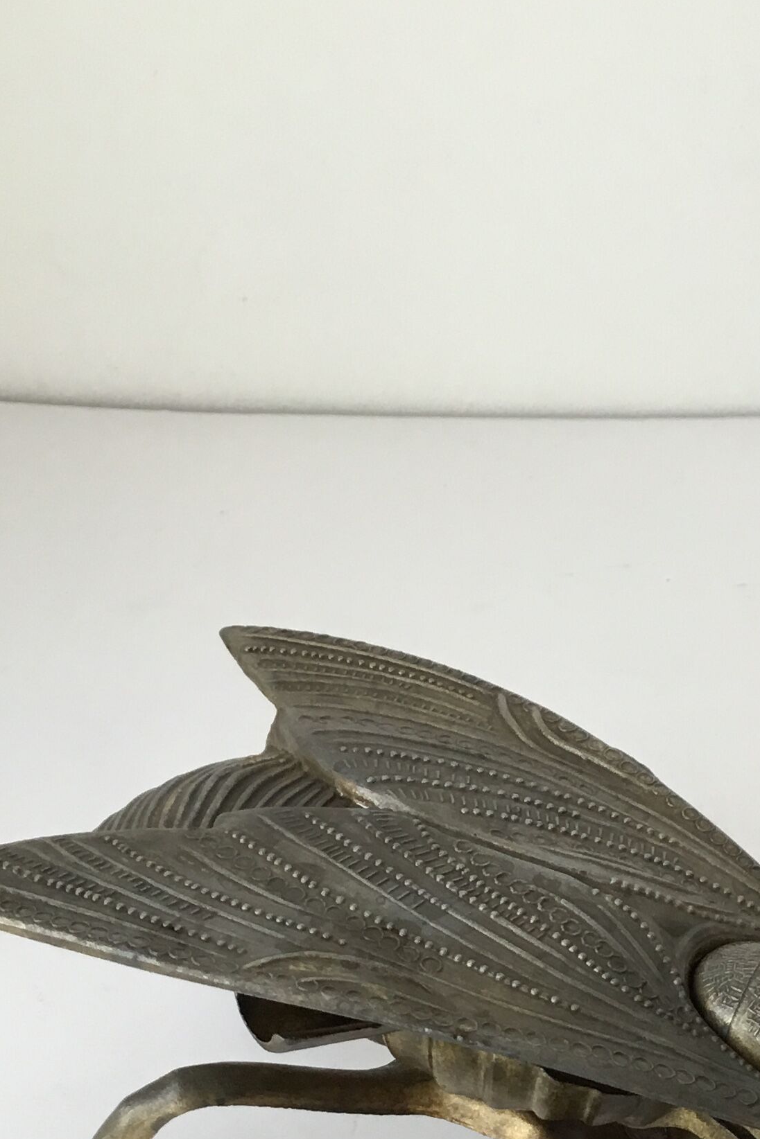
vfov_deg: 29.9
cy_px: 1060
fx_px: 2027
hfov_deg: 21.0
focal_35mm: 64
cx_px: 615
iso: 25
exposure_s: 1/33
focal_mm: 3.3
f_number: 2.4
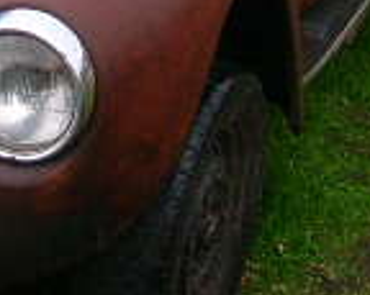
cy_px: -51
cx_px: 36
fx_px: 1663
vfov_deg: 10.0
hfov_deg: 12.6
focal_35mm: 152
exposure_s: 1/42
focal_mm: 5.95
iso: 50
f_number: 2.8
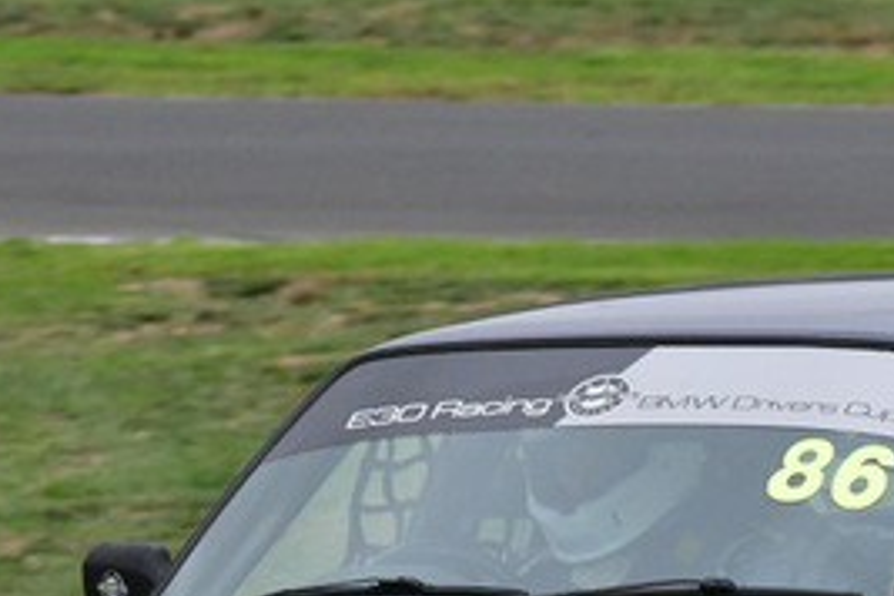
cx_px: 706
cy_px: 502
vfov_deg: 1.1
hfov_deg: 1.7
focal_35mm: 1213
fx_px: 30120
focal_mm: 270
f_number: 10
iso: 2000
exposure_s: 1/640
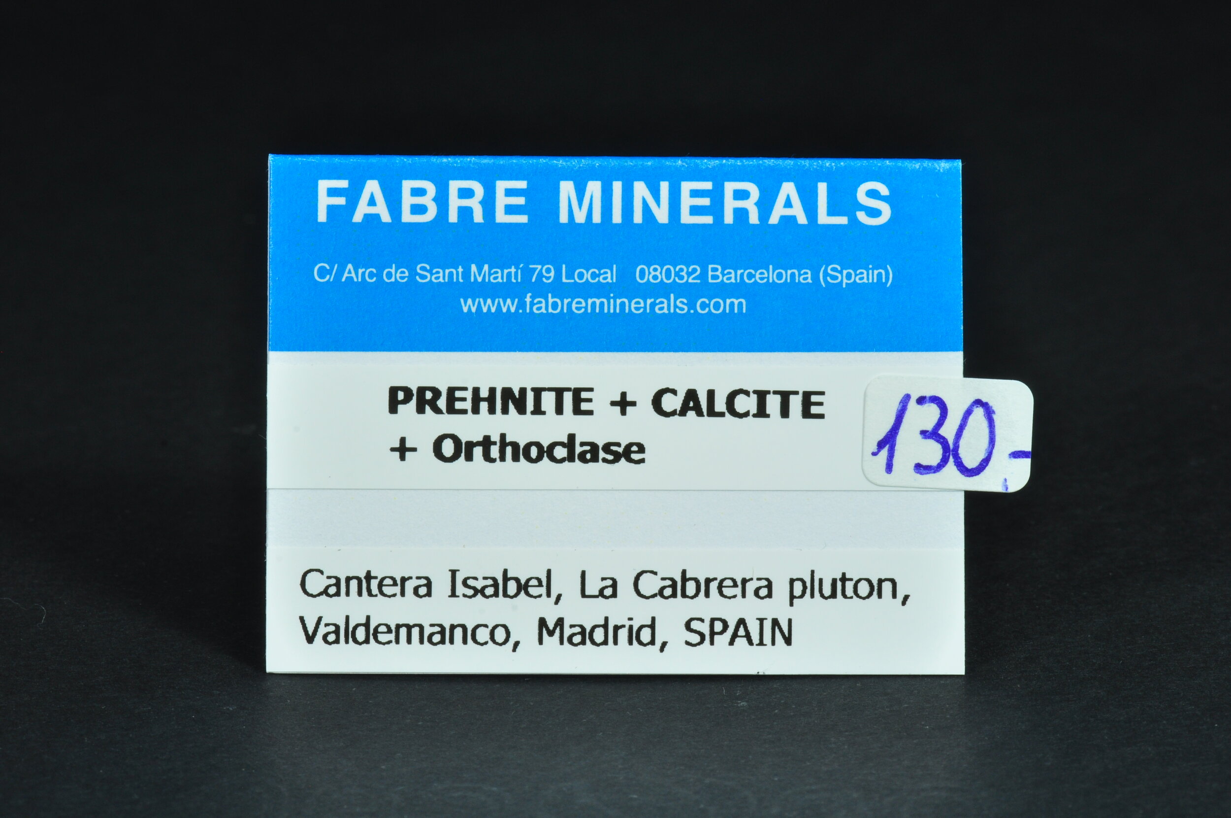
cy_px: 409
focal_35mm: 90
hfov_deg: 22.6
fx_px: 3073
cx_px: 616
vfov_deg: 15.1
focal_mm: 60
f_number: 25
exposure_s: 1/3
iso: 250
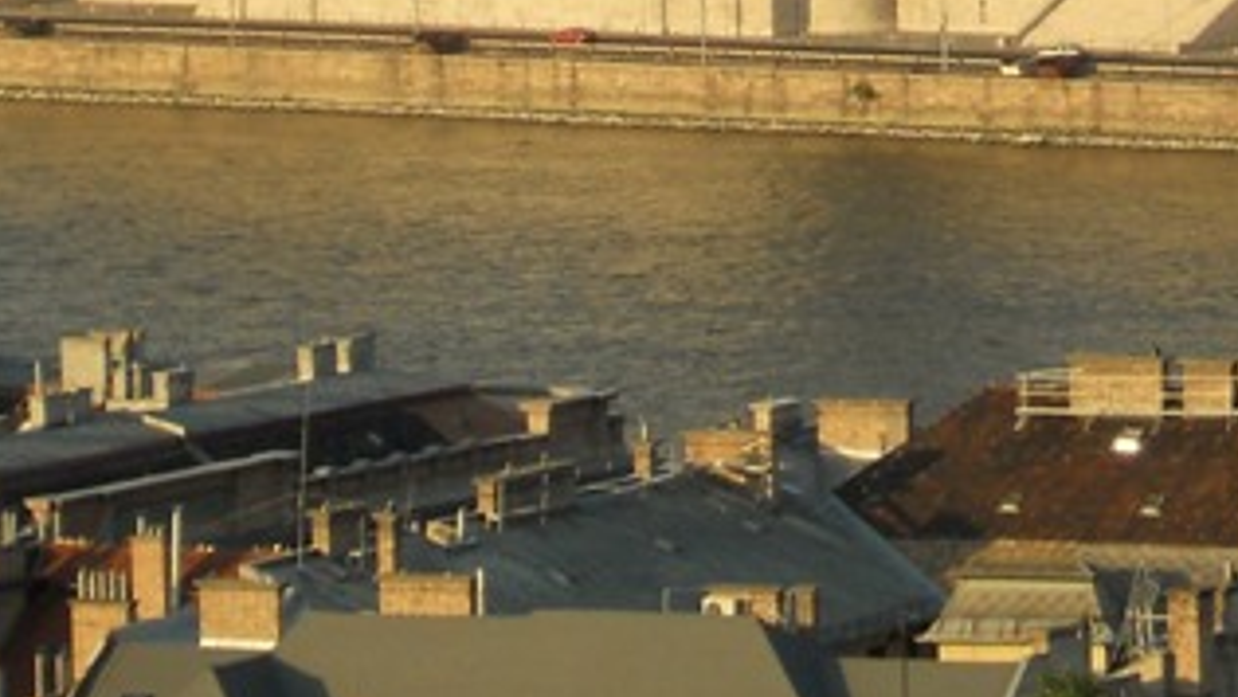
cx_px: 658
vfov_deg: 3.2
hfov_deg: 5.7
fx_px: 12511
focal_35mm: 381
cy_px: -133
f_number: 5.9
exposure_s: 1/200
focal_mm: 19.6
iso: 80
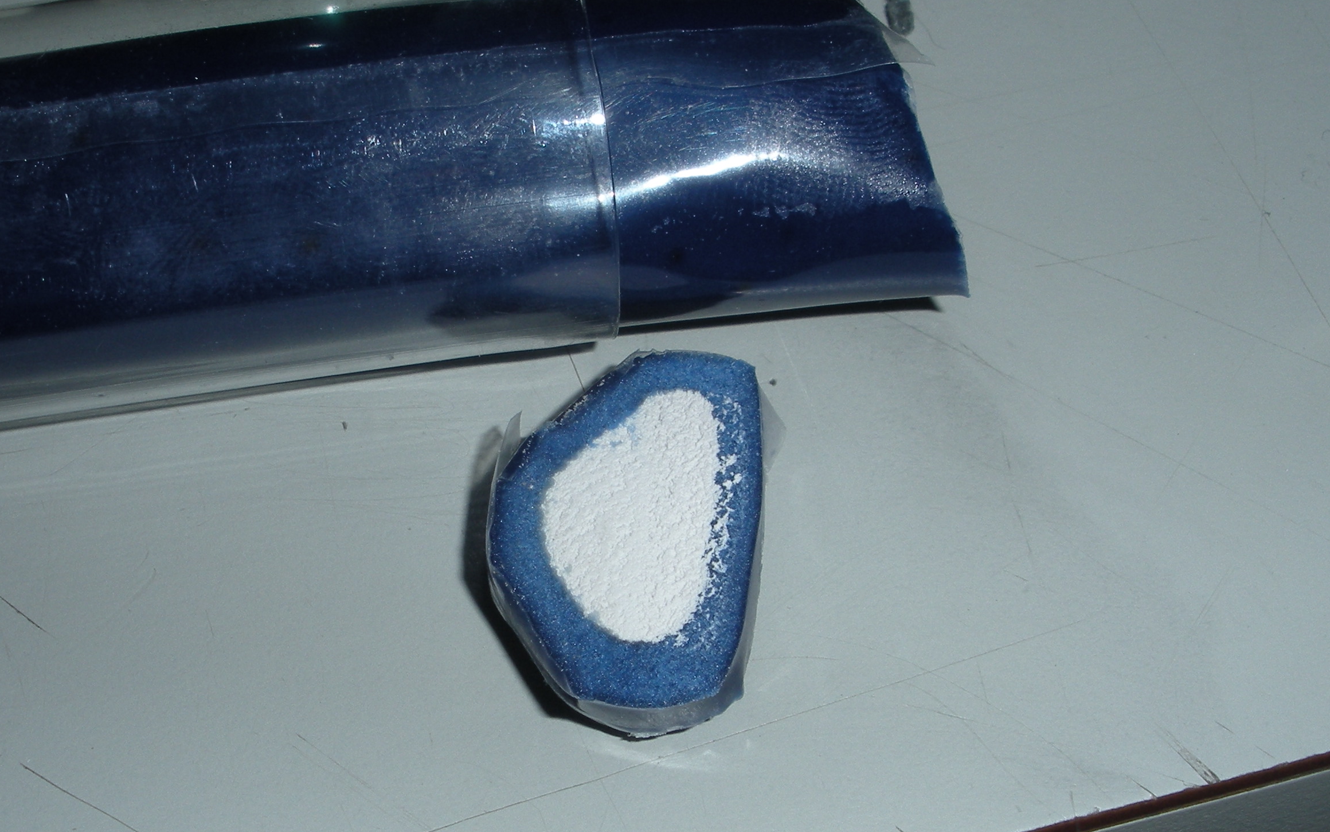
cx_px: 565
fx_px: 2175
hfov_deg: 33.9
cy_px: 485
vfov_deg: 21.6
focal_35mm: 60
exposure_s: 1/60
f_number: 5.6
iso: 64
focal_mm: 6.3
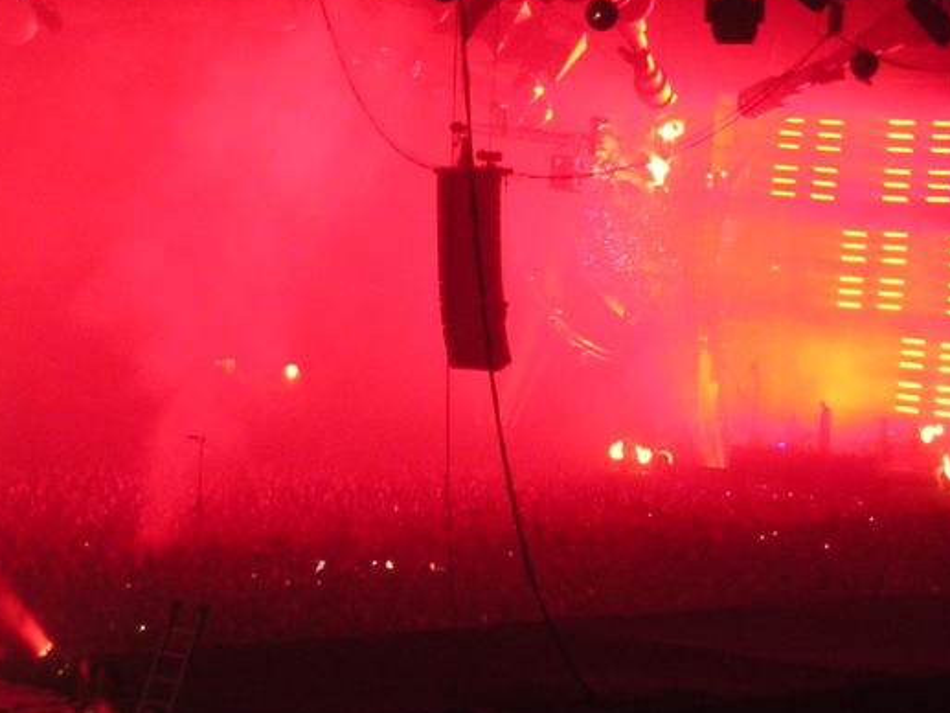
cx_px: 399
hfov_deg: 20.8
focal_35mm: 94
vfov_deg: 15.7
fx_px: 2580
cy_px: 502
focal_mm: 6
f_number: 2.8
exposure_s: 1/3
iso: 100
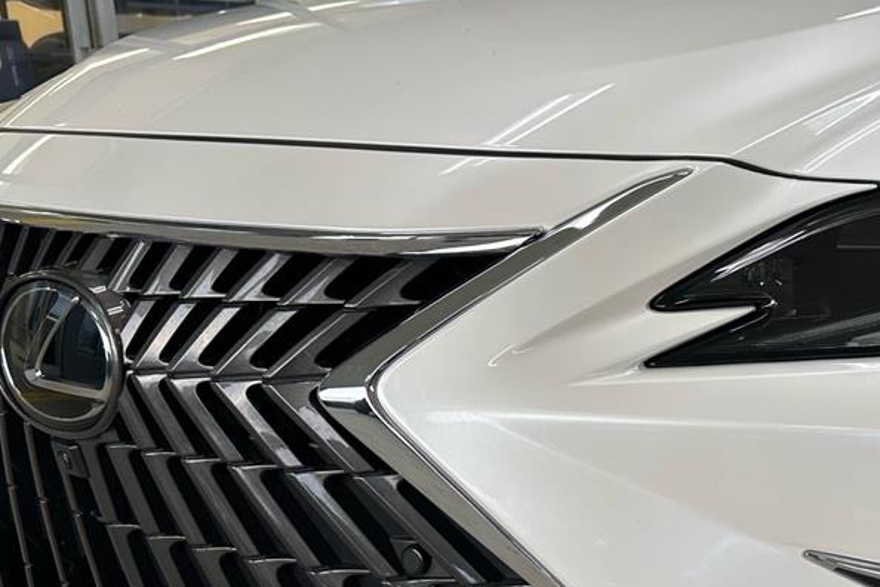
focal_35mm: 43
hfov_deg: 44.2
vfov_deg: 31.0
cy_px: 378
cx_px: 640
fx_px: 1051
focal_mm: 6.86
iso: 125
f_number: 1.78
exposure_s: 1/120
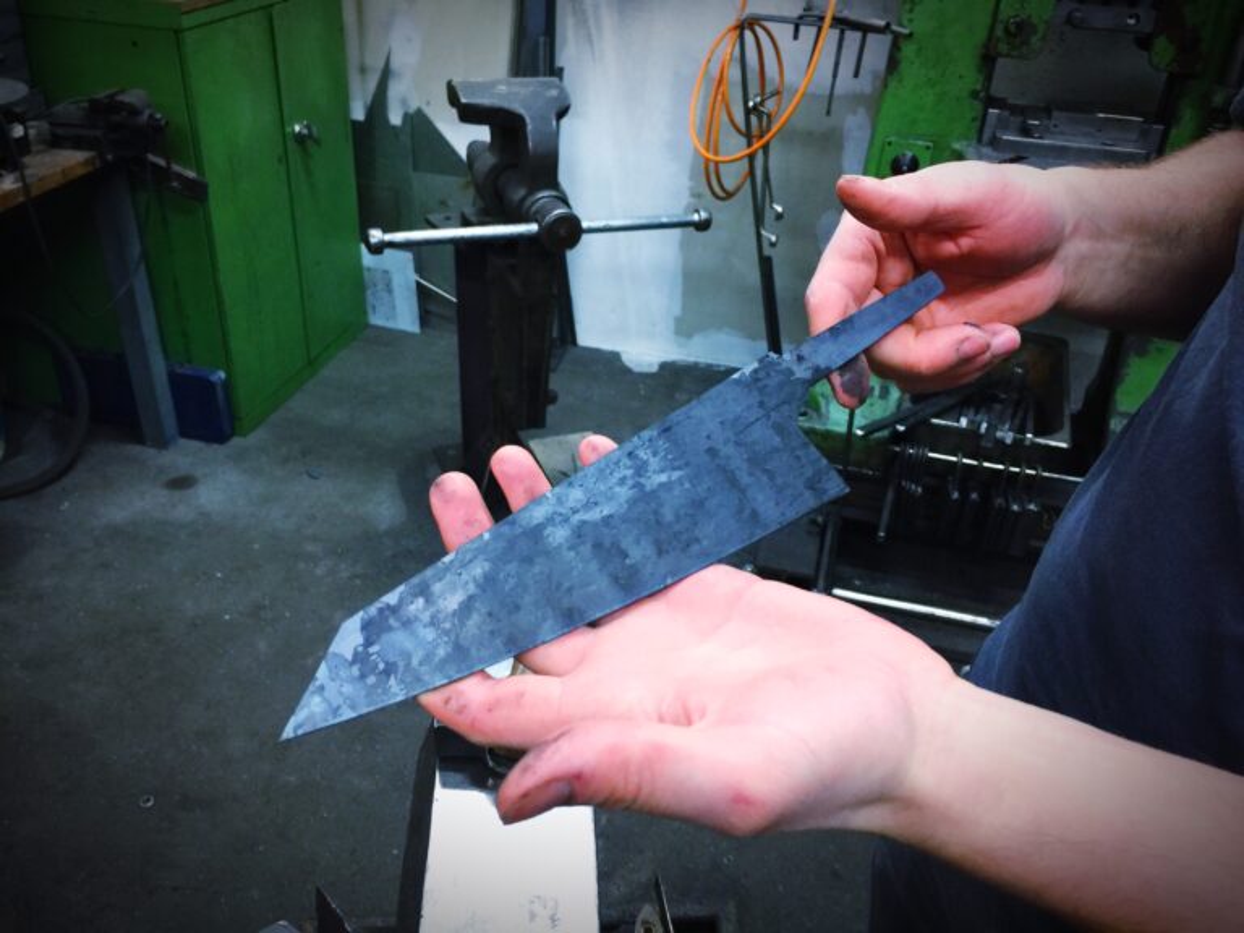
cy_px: 466
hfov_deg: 61.7
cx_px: 622
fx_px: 1042
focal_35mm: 29
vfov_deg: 48.2
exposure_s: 1/17
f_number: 2.2
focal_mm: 4.15
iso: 80
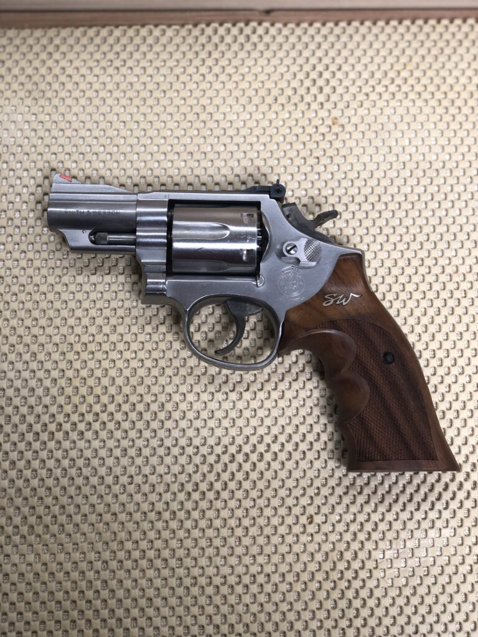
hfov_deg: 28.0
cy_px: 318
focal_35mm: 52
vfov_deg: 36.8
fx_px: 957
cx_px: 239
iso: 100
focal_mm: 6
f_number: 2.4
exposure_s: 1/50
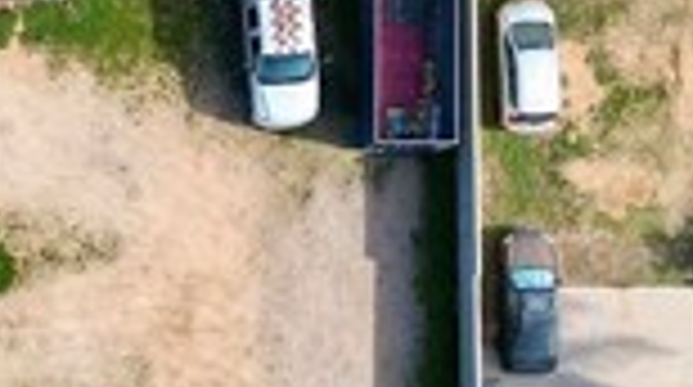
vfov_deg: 11.0
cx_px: -171
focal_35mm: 109
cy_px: 382
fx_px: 1999
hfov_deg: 18.5
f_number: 1.7
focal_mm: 6.72
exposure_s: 1/1250
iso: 120
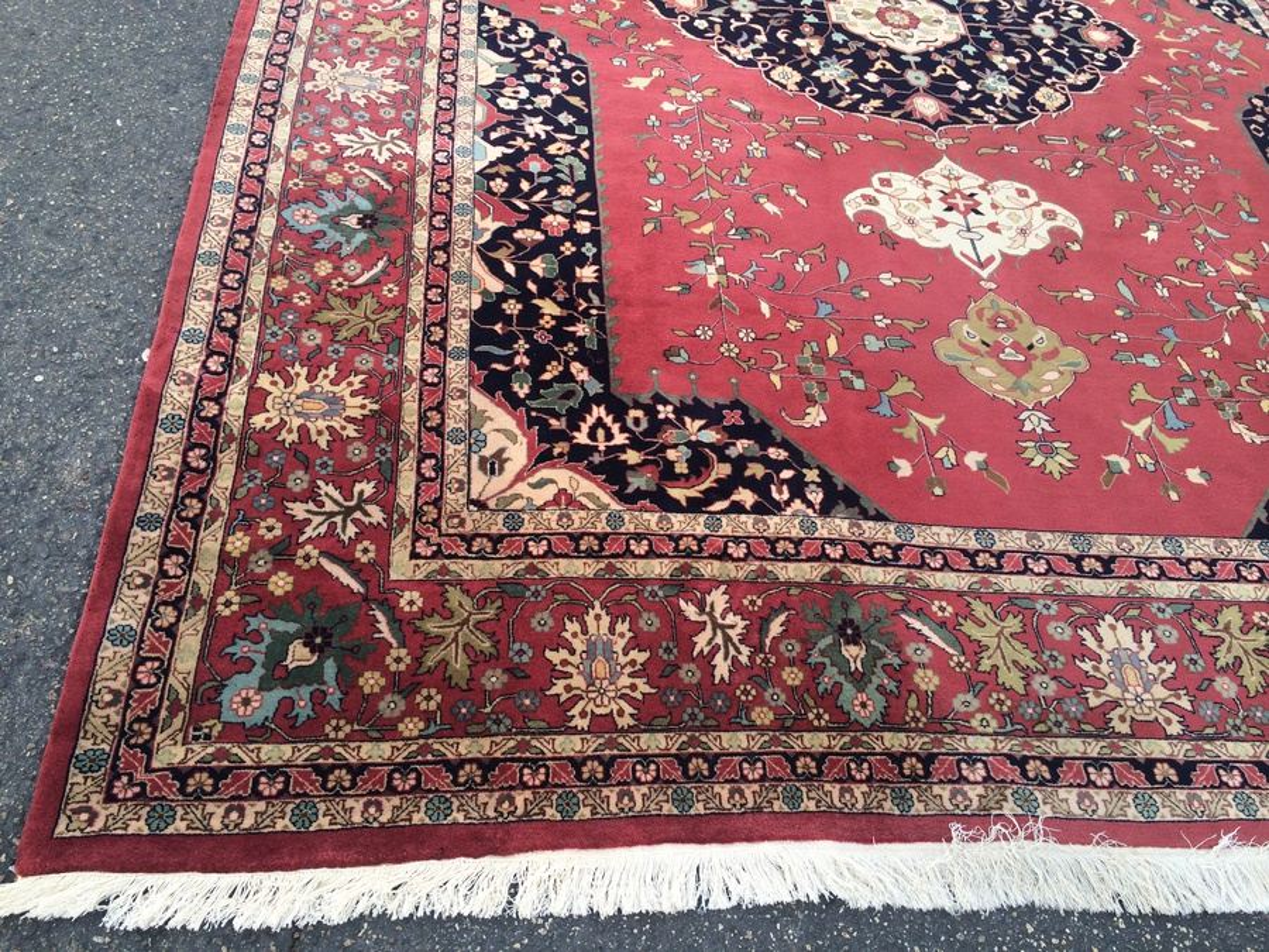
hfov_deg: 60.0
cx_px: 634
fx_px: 1100
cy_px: 476
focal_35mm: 30
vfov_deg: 46.8
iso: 40
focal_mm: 4.12
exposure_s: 1/494
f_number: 2.2
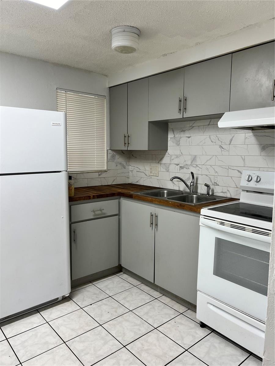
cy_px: 183
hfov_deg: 53.1
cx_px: 138
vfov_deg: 67.3
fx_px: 275
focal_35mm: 26
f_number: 1.5
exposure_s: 1/120
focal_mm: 5.7
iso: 80
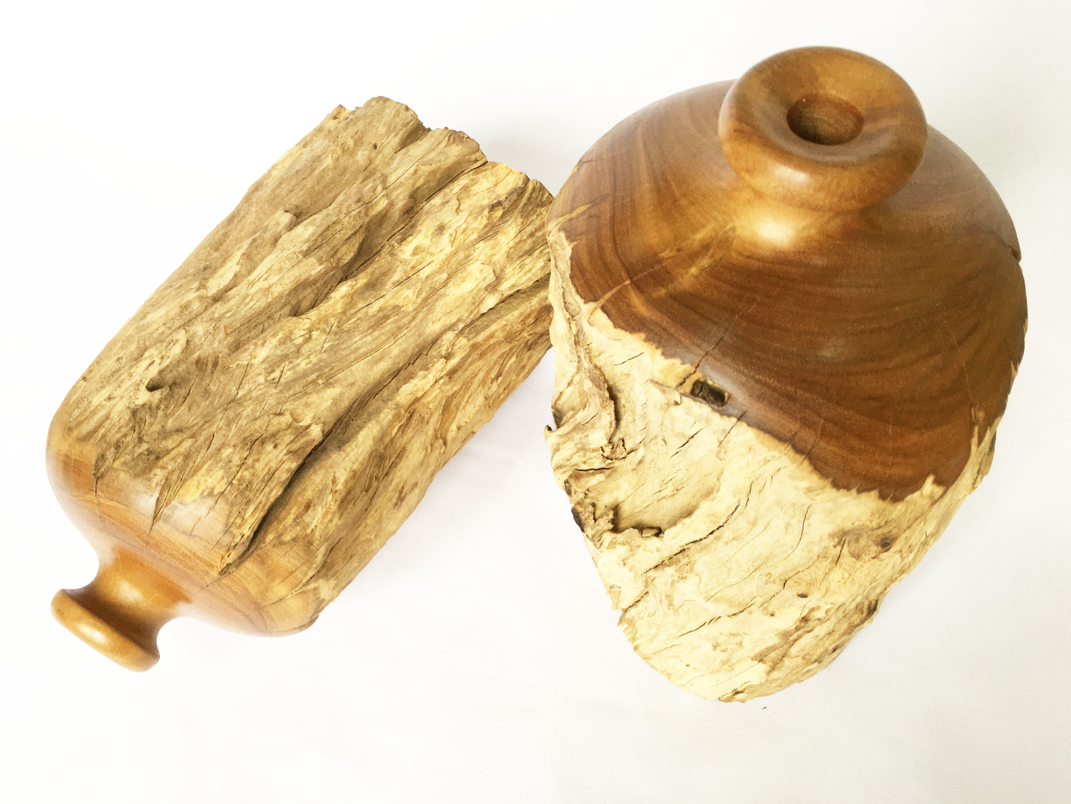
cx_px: 536
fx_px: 897
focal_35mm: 29
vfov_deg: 48.2
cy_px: 402
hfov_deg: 61.7
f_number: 2.2
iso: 40
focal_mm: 4.15
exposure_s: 1/100
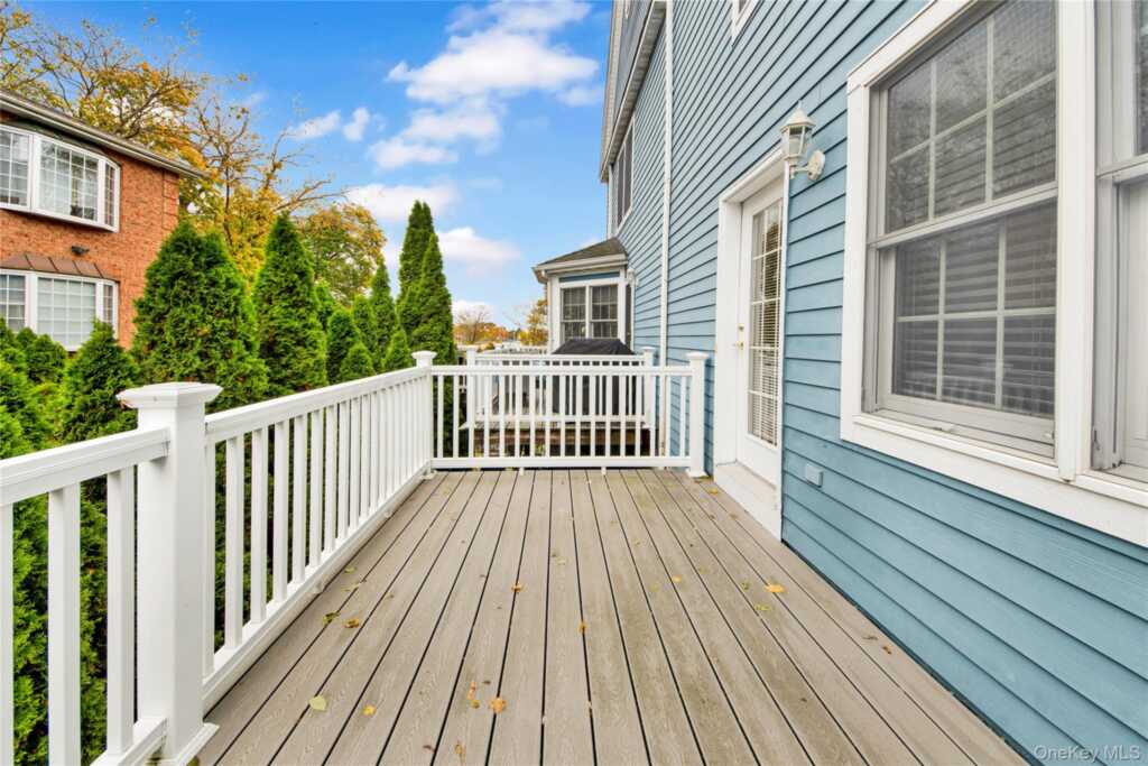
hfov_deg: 112.6
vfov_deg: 90.0
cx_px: 574
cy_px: 383
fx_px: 383
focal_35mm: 12
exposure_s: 1/20
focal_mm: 8
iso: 100
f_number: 8
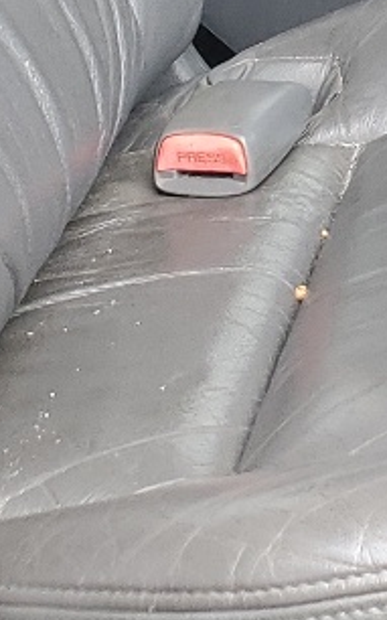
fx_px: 2432
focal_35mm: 144
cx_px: 956
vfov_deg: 12.9
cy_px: -555
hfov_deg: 8.3
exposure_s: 1/120
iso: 52
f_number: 1.5
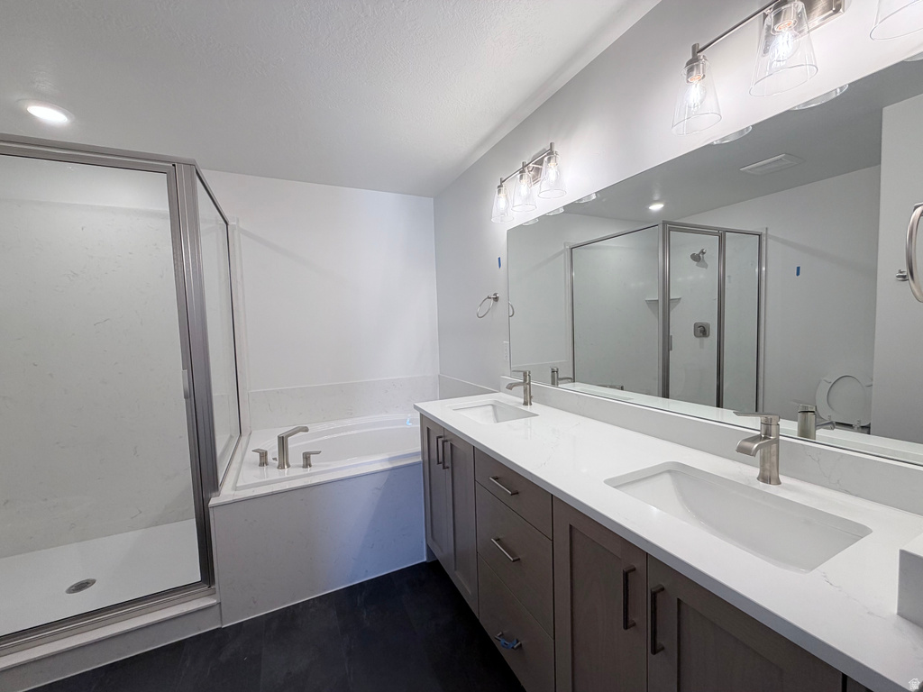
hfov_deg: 102.1
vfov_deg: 85.7
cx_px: 462
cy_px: 346
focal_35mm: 14
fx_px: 373
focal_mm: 2.22
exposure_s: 1/120
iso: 80
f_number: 2.2
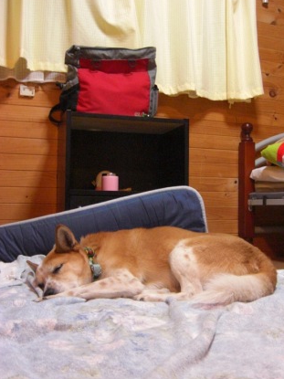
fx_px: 449
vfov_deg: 45.8
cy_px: 187
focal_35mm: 41
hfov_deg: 35.1
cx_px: 150
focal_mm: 7.9
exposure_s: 1/15
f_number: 2.8
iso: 800
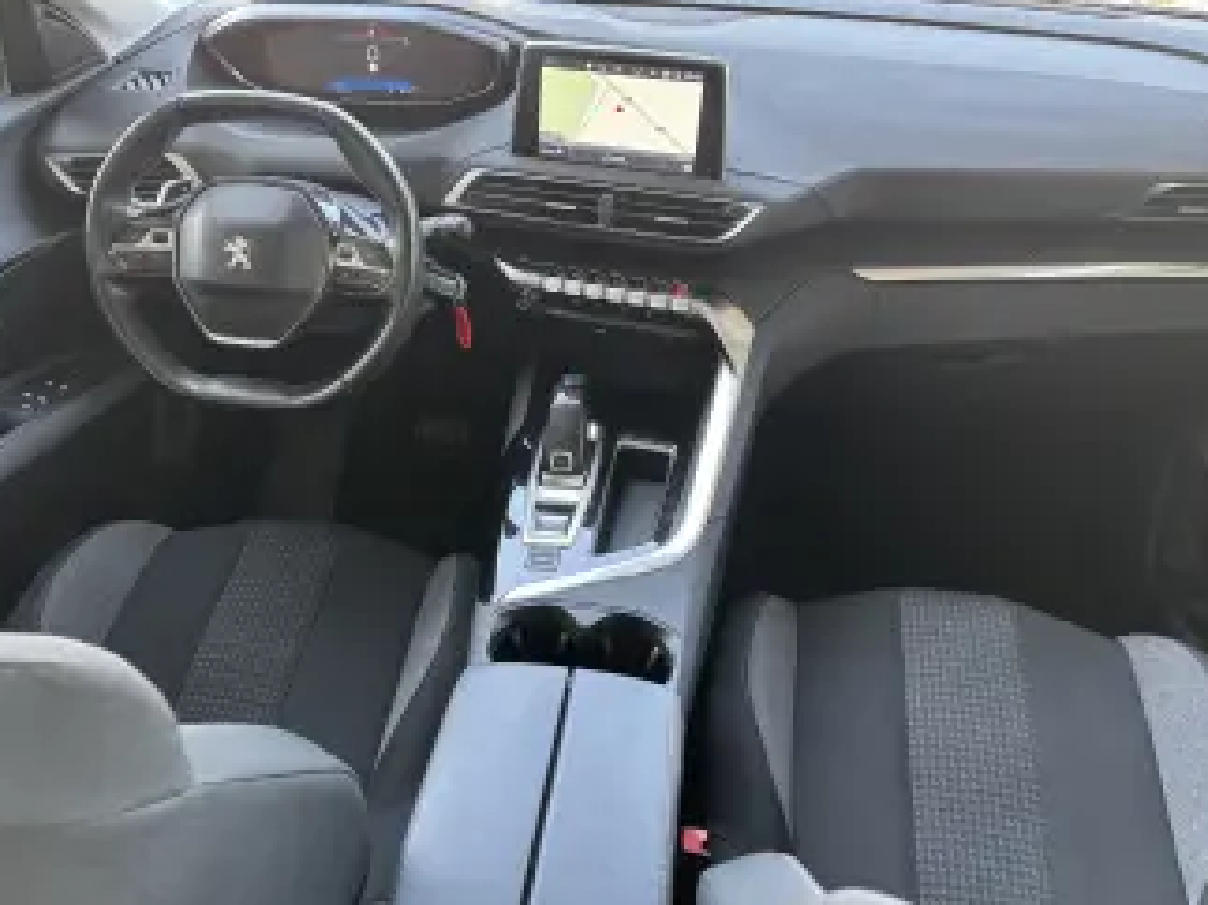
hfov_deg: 61.6
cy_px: 423
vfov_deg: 48.2
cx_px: 546
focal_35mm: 29
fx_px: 1012
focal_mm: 5.96
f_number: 1.6
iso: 125
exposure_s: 1/63
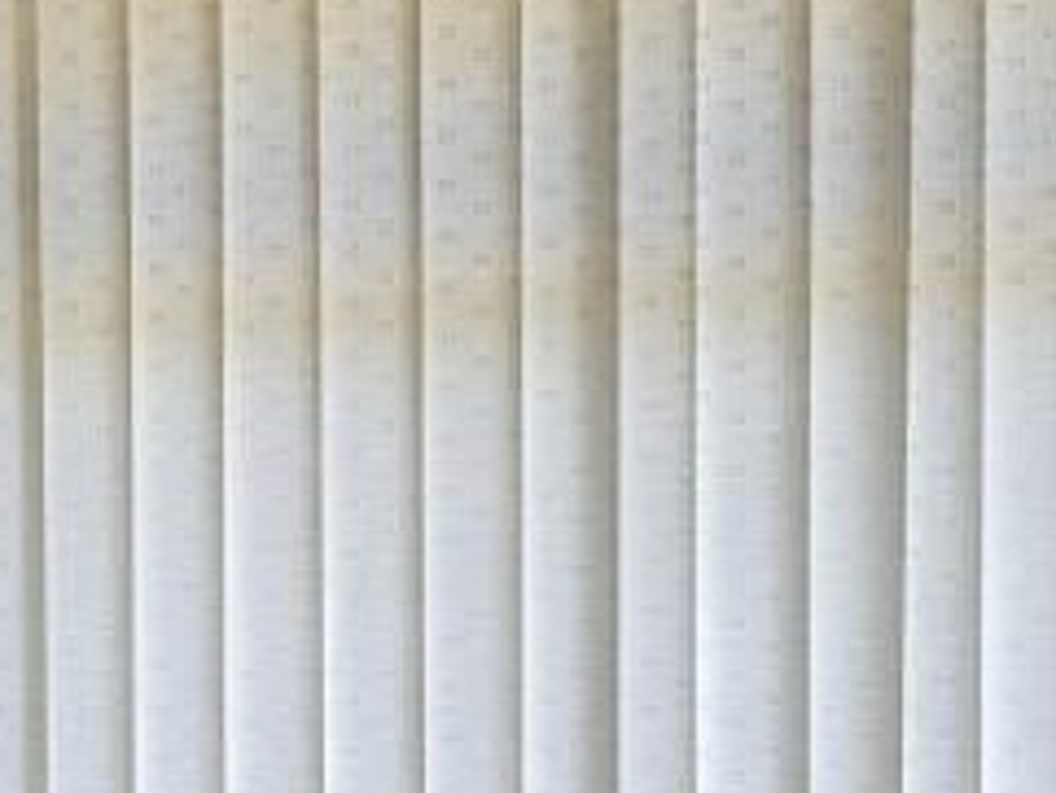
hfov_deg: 19.2
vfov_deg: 14.0
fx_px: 3113
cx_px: 429
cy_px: 986
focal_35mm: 102
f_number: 1.78
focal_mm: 6.76
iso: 80
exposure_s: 1/301
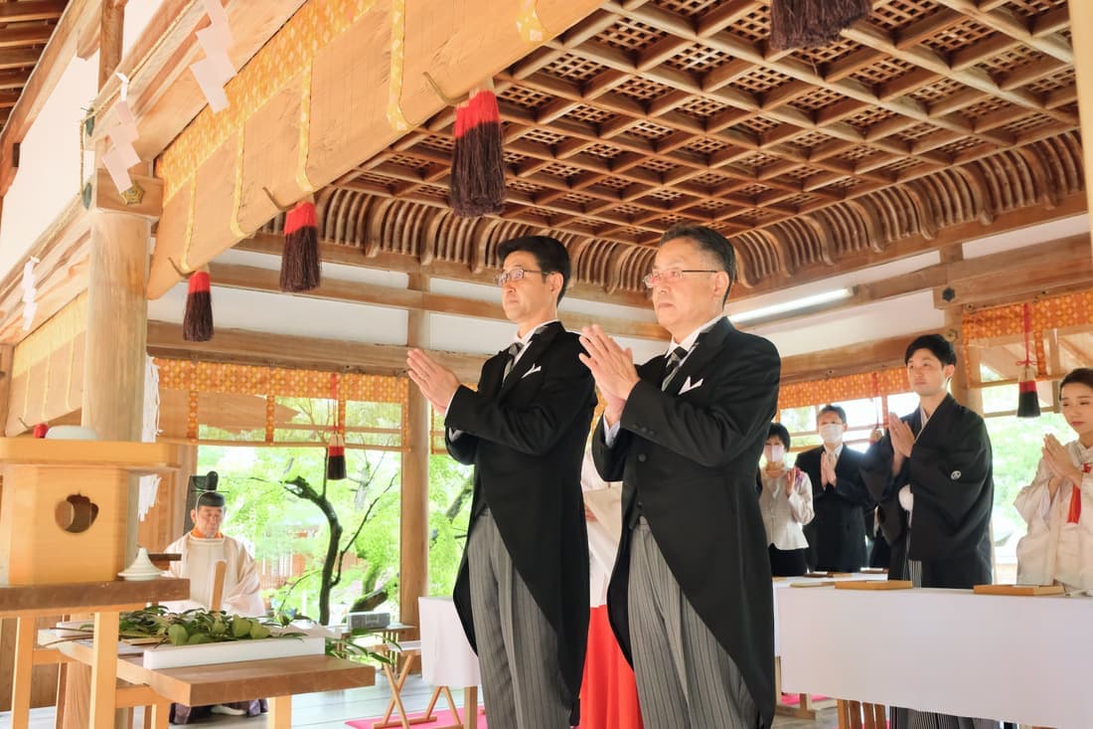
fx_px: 971
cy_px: 364
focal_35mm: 32
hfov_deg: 58.7
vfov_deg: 41.1
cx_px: 546
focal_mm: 21.2
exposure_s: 1/60
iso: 3200
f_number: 4.5
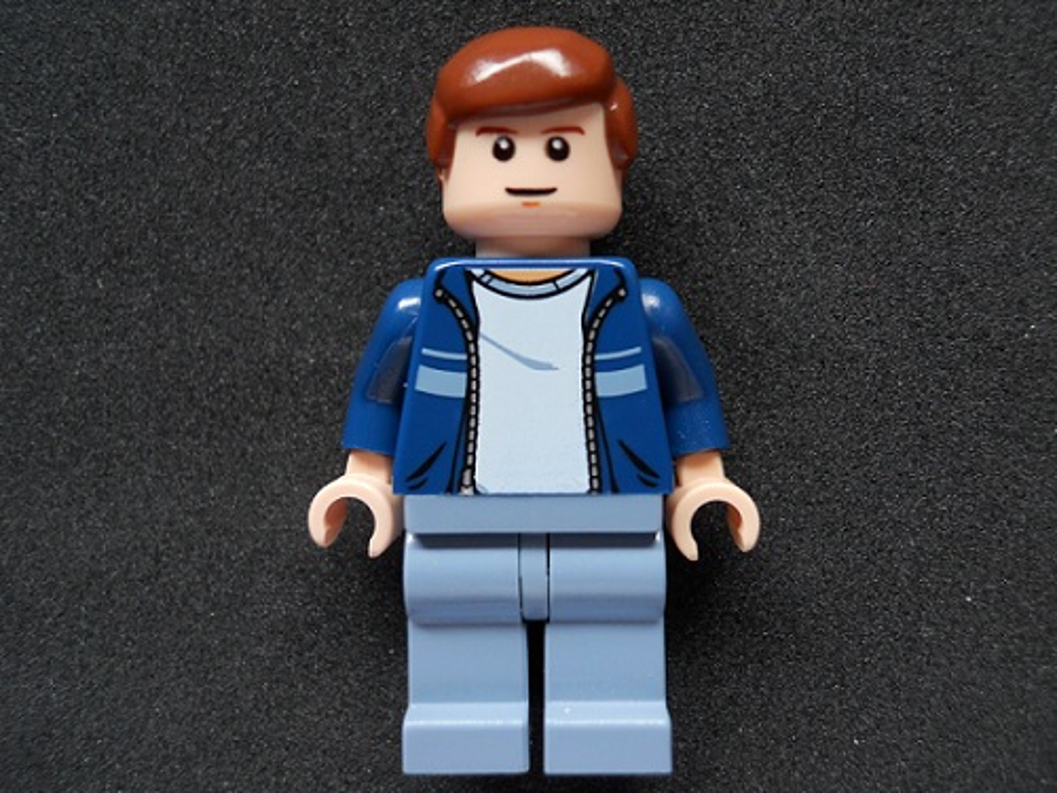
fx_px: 855
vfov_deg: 49.7
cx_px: 528
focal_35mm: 28
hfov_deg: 63.4
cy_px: 396
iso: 200
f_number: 2.7
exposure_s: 1/60
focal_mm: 5
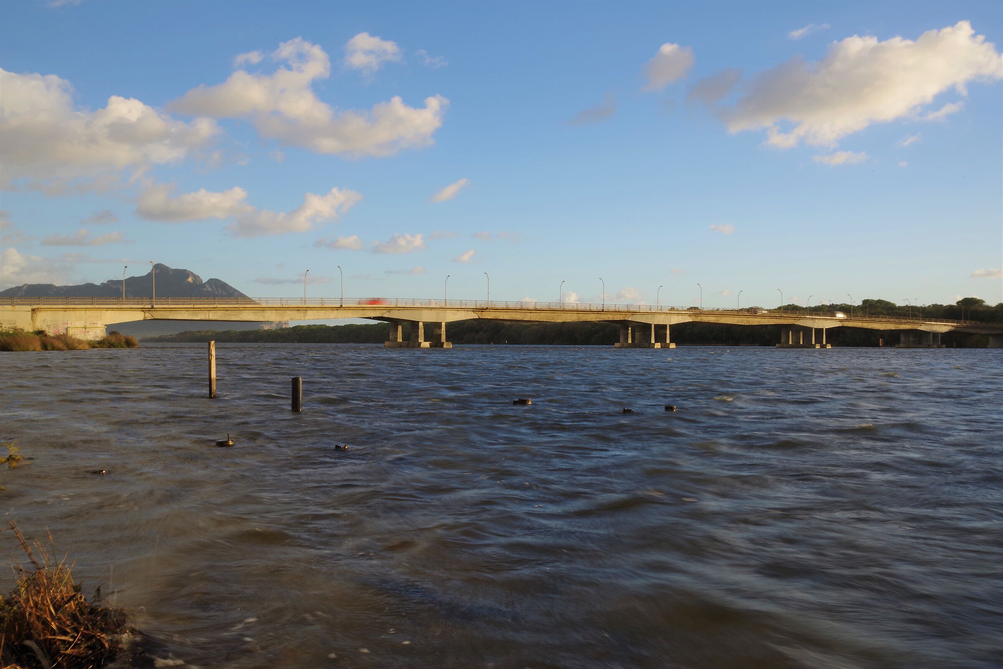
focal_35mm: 35
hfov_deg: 54.4
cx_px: 502
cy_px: 334
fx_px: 975
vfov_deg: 37.9
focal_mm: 35
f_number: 22
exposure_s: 1/8
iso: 100
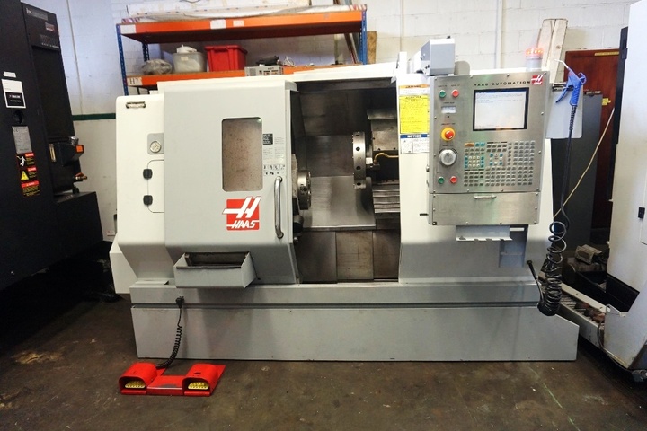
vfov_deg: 53.1
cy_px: 216
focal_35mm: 24
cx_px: 324
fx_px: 431
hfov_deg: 73.7
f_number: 4
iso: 1250
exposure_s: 1/160
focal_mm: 16
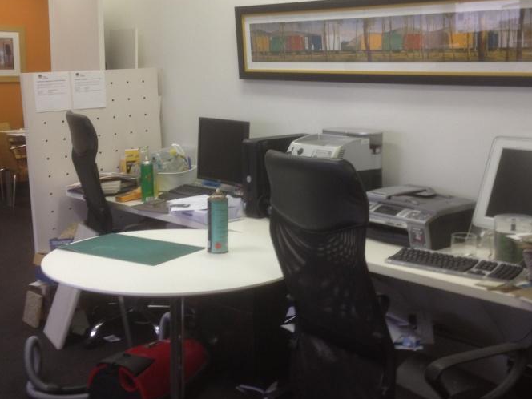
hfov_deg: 35.5
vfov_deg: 27.0
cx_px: 266
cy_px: 171
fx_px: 830
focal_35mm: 54
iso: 80
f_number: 2.4
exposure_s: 1/20
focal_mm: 4.28
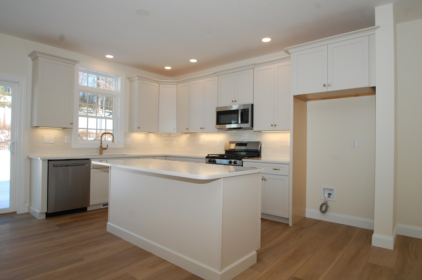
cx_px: 211
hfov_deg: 81.3
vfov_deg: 59.4
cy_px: 140
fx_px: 246
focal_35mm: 21
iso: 400
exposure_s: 1/160
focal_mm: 14
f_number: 6.3
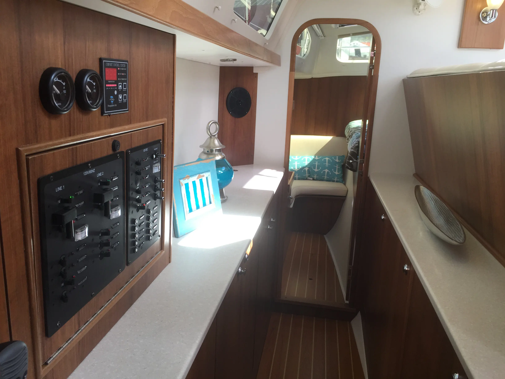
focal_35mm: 29
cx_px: 252
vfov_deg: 48.2
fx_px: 423
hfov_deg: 61.7
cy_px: 190
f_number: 2.2
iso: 40
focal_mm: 4.15
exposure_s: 1/120
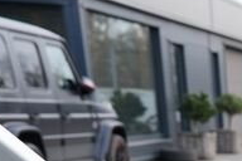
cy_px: 402
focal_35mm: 139
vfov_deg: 8.8
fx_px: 934
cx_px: 626
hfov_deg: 11.5
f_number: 4
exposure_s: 1/60
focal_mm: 26
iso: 250
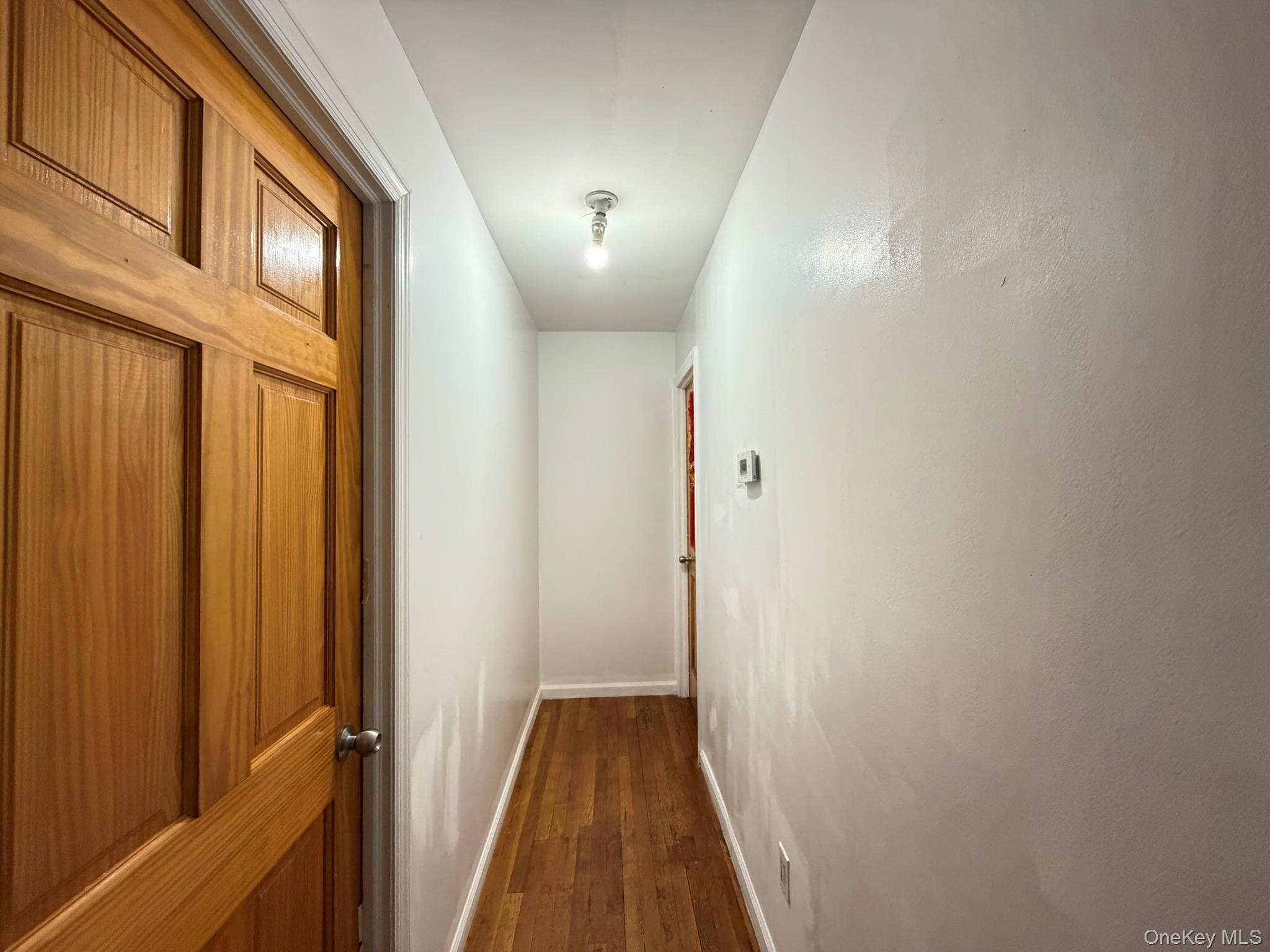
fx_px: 514
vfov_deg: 85.7
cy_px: 476
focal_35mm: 14
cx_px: 635
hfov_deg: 102.1
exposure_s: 1/60
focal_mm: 2.22
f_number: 2.2
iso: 400
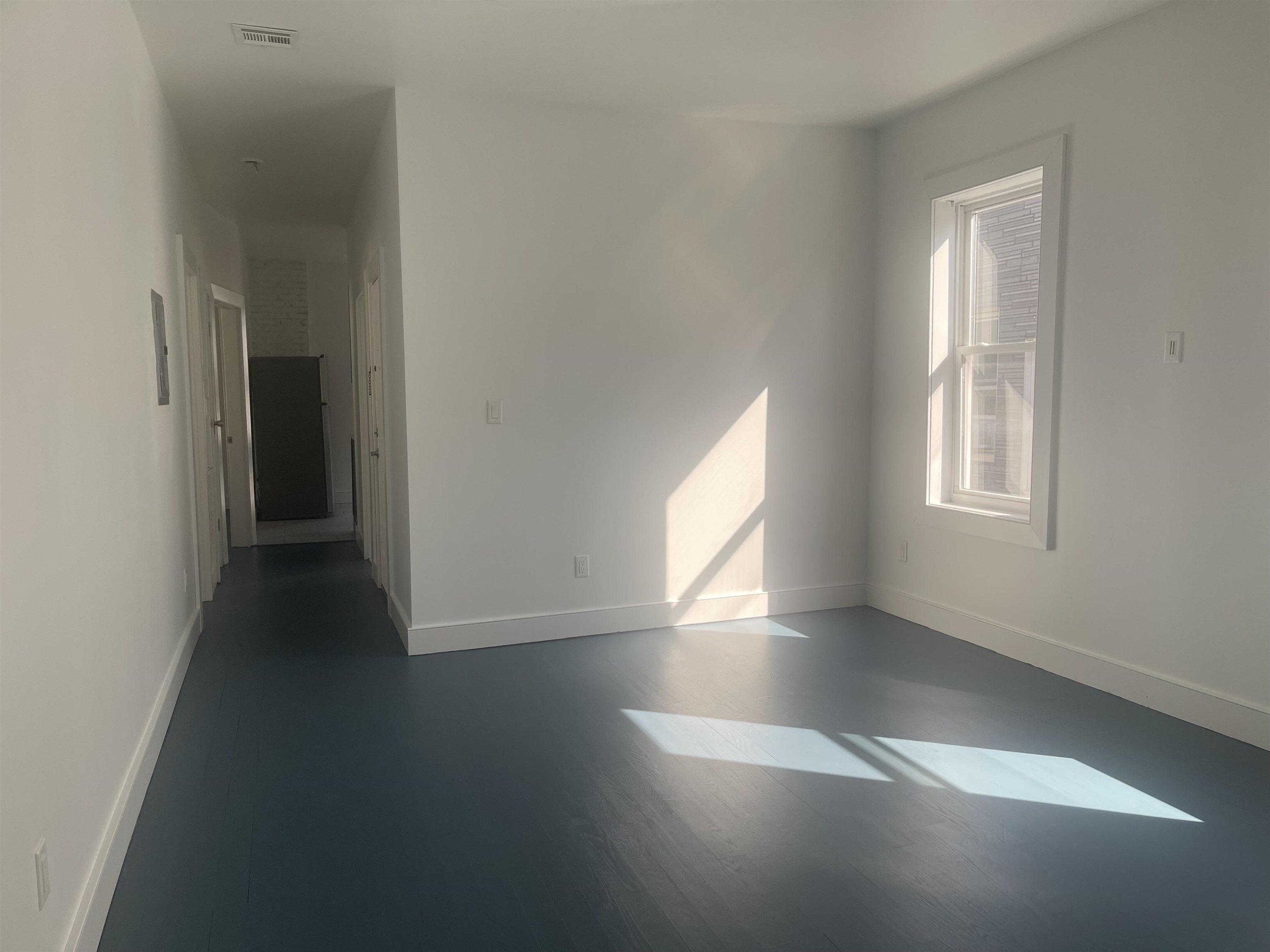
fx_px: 954
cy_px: 476
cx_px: 635
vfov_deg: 53.1
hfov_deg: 67.3
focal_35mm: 26
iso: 32
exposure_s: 1/528
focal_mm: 5.1
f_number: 1.6
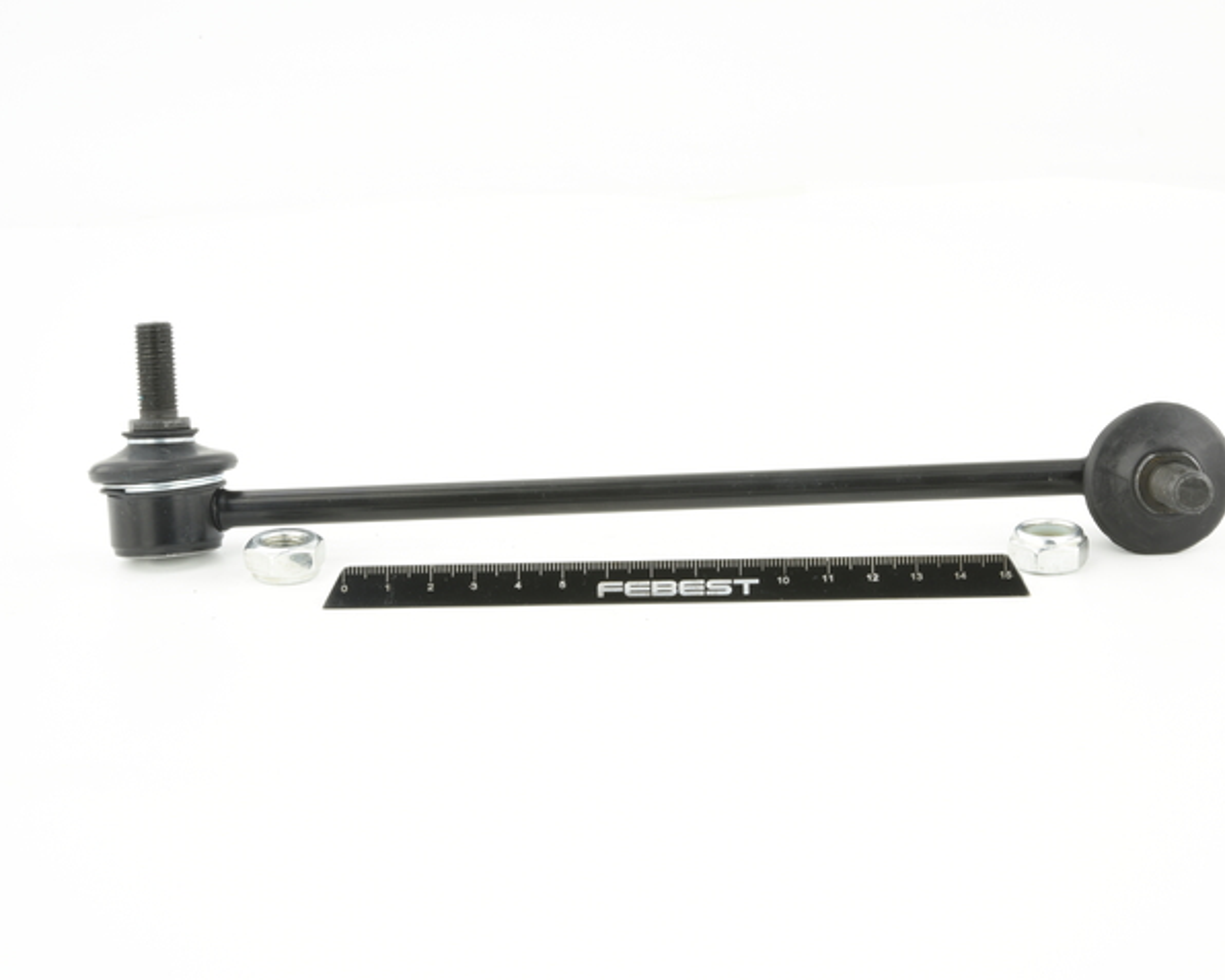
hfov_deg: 27.9
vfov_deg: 22.5
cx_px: 662
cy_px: 489
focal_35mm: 68
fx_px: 2466
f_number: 32
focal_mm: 60
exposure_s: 1/2
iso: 100
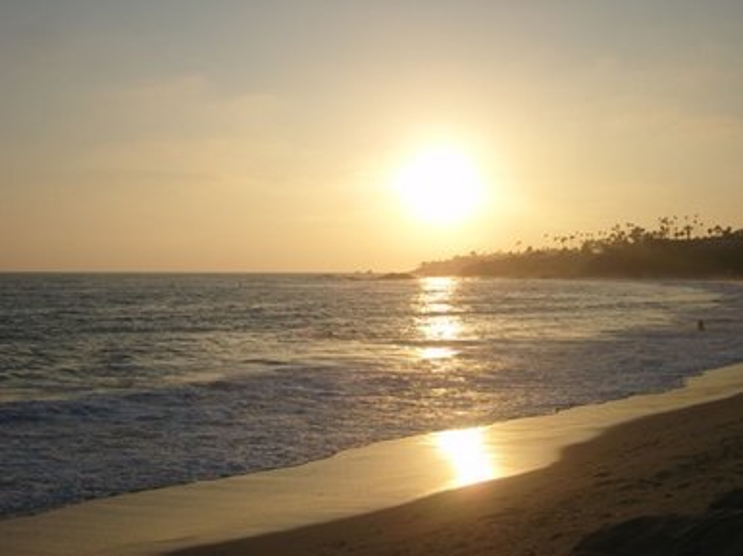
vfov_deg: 27.5
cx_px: 372
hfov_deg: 36.2
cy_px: 278
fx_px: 1137
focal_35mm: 53
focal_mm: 11.5
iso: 100
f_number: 8.7
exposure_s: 1/400
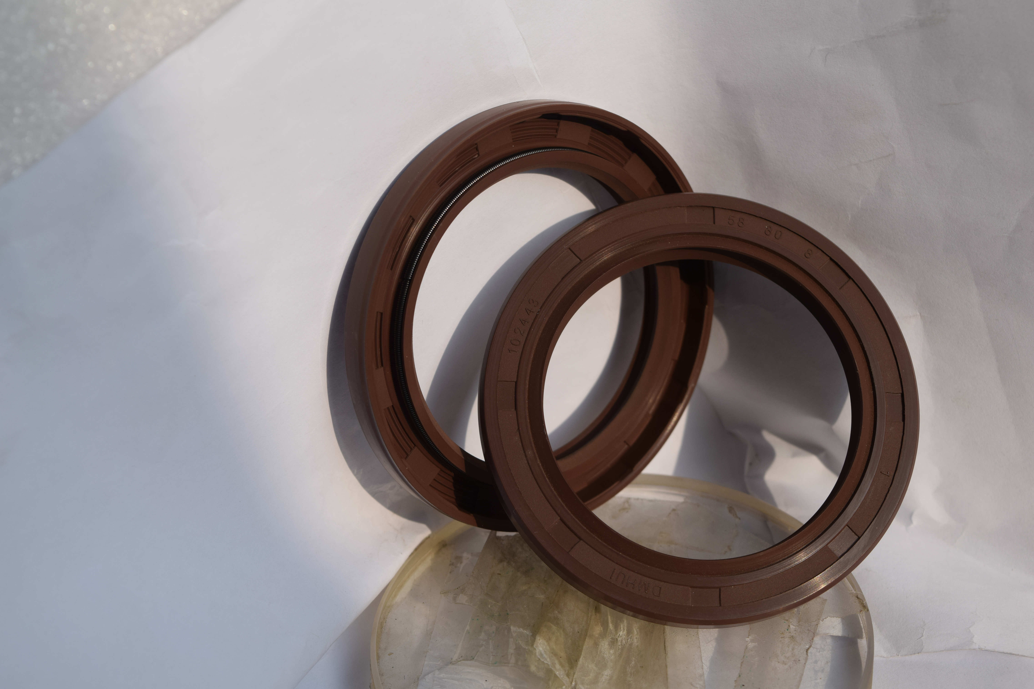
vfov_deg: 18.9
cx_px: 517
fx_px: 2068
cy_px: 344
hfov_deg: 28.1
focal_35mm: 72
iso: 200
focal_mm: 48
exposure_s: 1/320
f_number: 8
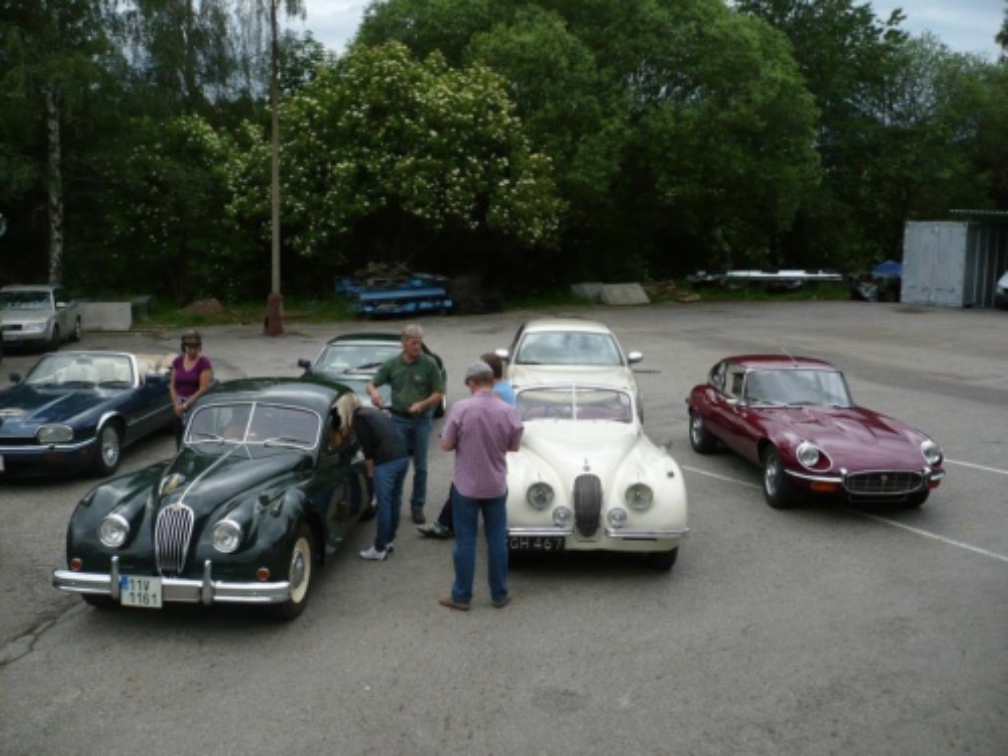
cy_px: 378
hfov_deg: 52.6
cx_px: 504
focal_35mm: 35
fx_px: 1019
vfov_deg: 40.7
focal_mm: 5.8
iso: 100
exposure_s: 1/500
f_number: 2.8
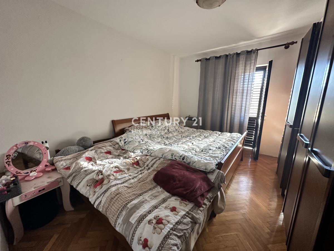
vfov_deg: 85.7
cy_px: 126
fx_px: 135
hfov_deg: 102.1
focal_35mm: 14
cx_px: 167
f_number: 2.2
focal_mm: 2.22
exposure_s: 1/50
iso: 200
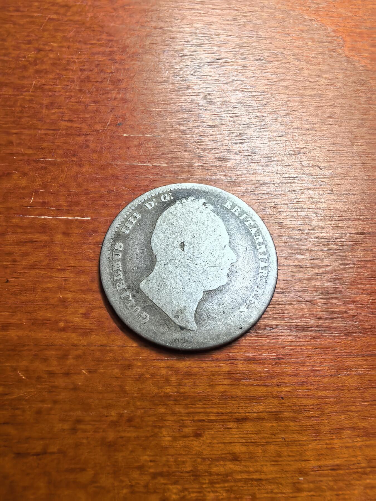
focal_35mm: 24
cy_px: 250
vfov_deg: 71.6
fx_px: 348
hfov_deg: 56.8
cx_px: 188
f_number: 2.2
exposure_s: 1/50
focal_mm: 1.68
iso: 200
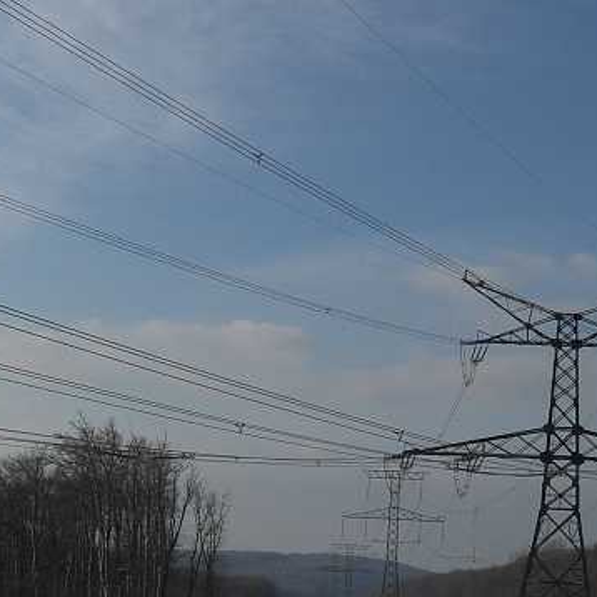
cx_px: 382
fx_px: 1463
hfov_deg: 23.0
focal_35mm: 75
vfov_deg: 22.7
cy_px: 487
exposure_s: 1/1250
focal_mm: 6.3
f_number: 4.4
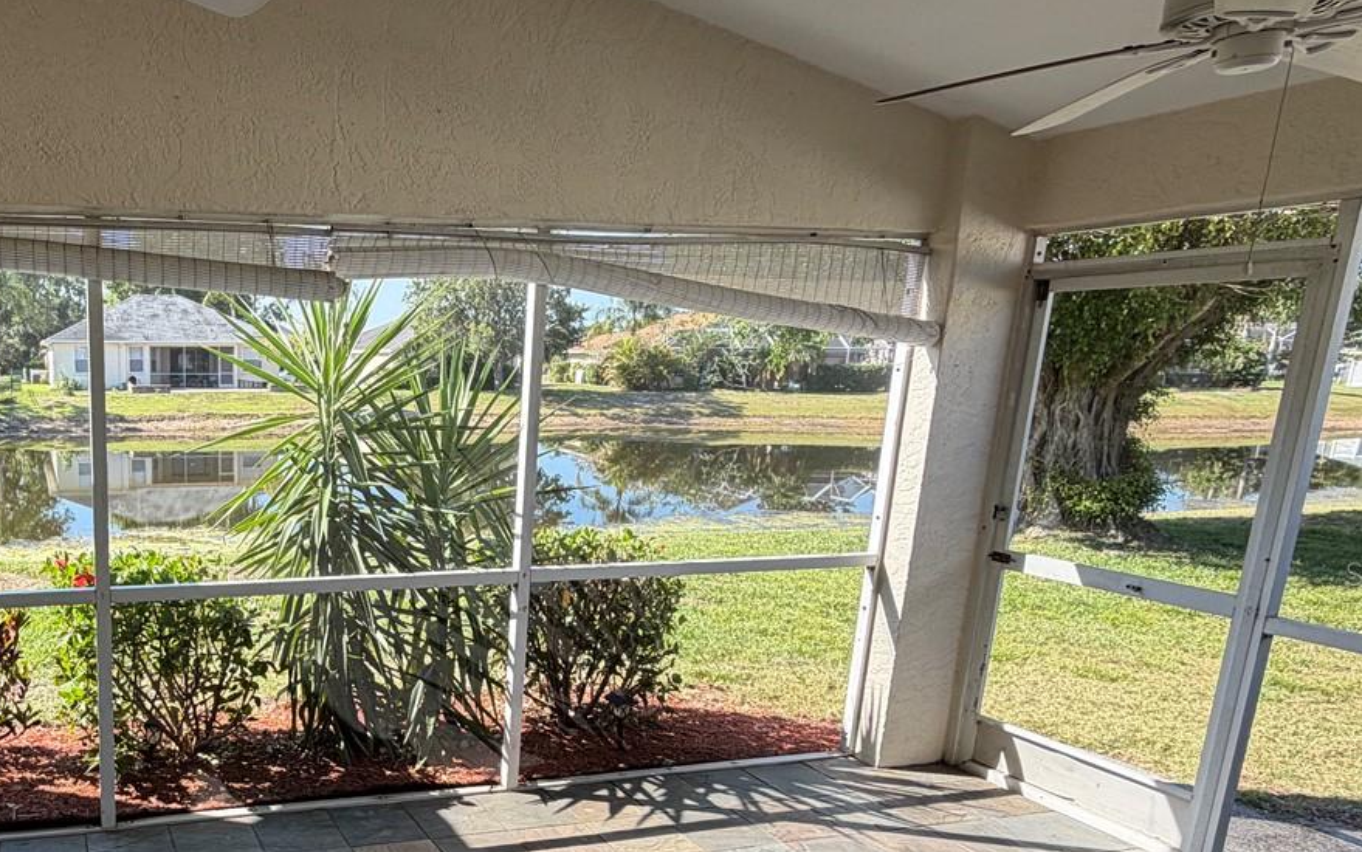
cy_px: 573
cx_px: 253
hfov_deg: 62.0
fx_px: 1003
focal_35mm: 27
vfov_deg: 45.3
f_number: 2.2
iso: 40
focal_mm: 2.22
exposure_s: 1/213
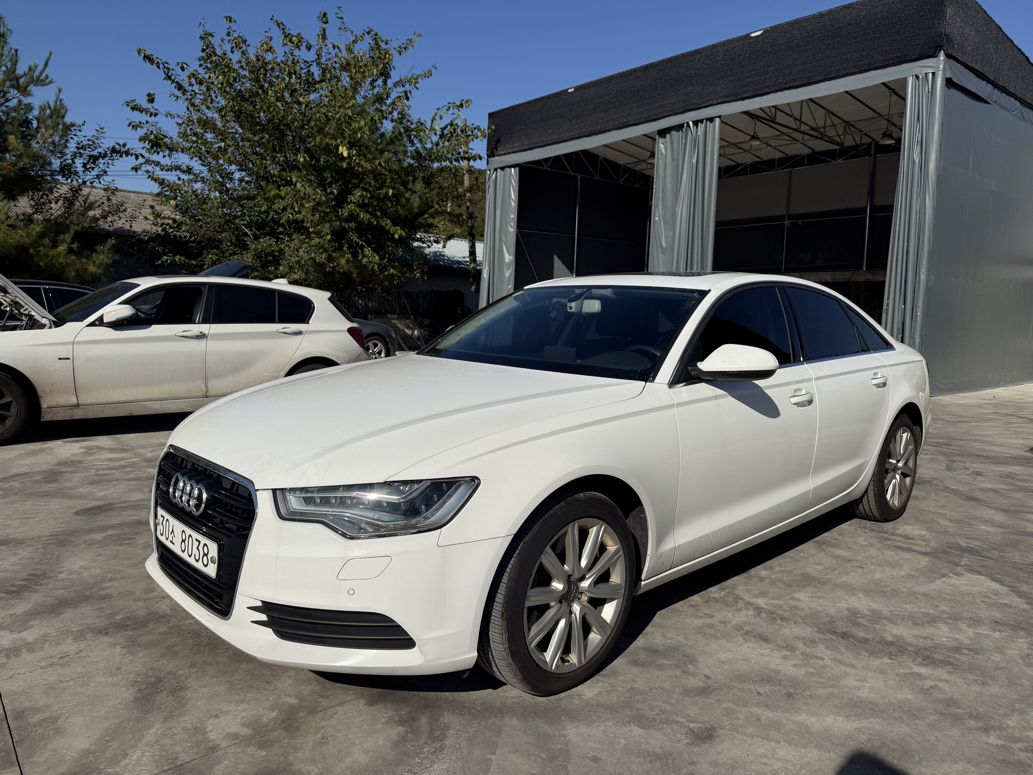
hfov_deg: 71.6
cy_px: 388
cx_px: 516
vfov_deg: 56.8
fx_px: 716
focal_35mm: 24
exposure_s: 1/11905
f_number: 1.78
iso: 80
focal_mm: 6.76
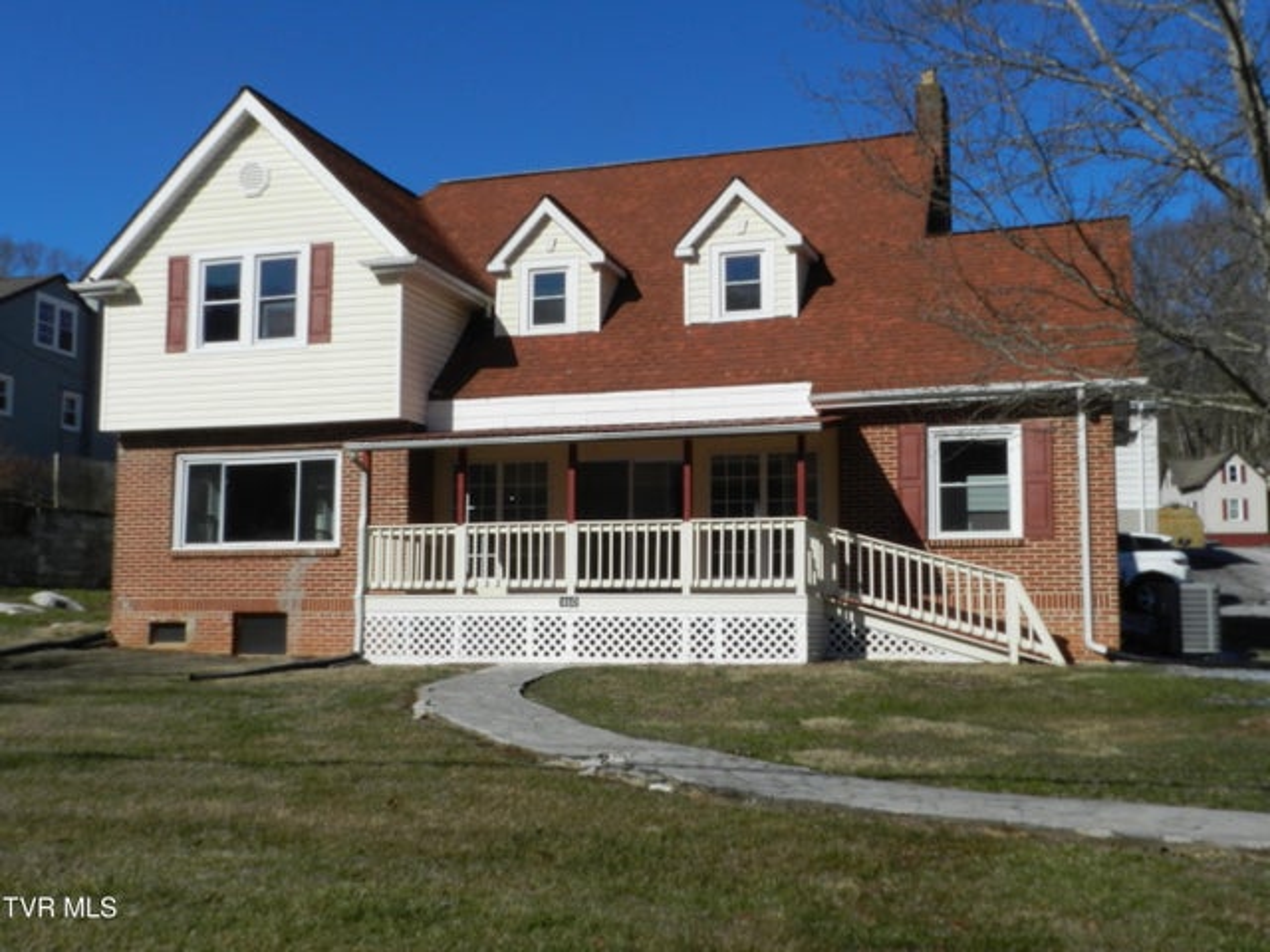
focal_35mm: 38
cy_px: 476
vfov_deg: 37.7
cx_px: 635
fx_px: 1394
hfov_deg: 49.0
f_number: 7.1
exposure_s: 1/800
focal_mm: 6.7
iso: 160
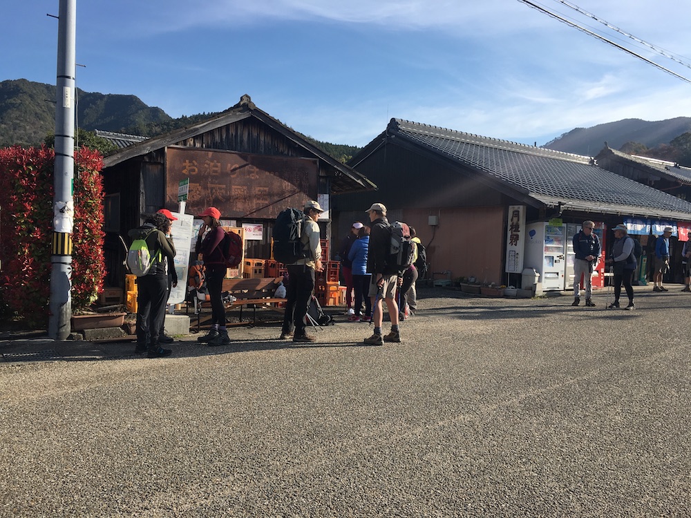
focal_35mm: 29
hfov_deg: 61.7
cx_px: 346
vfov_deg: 48.2
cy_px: 259
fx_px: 579
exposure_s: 1/1241
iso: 25
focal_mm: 4.15
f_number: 2.2
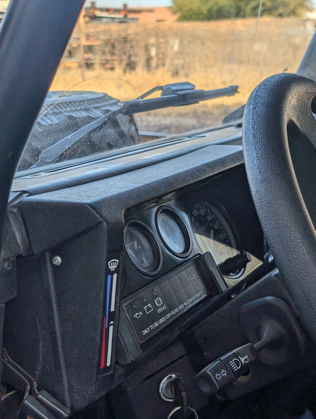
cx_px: 158
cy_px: 210
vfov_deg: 38.9
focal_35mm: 49
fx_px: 595
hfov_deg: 29.7
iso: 15
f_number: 1.68
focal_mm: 6.9
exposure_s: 1/354
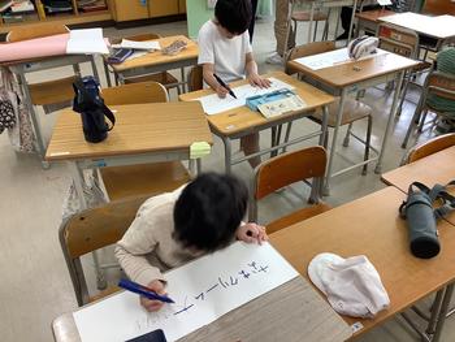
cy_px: 171
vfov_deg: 45.5
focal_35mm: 31
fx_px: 408
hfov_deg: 58.3
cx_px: 228
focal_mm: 3.3
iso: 50
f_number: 2.4
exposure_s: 1/50
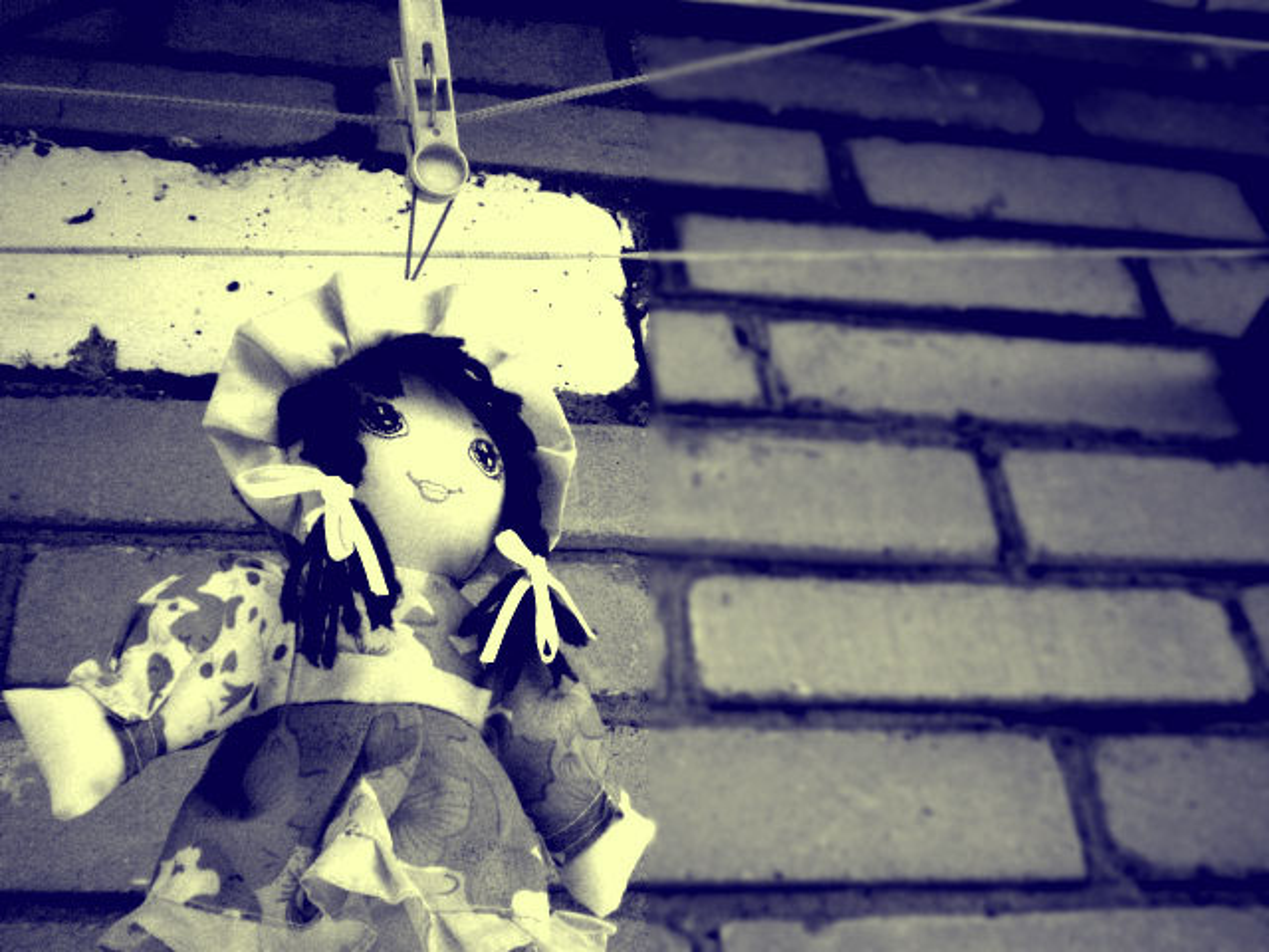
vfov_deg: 34.3
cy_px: 476
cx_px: 634
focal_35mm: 42
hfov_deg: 44.8
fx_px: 1540
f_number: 4.9
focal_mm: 7.4
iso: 1000
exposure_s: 1/1600
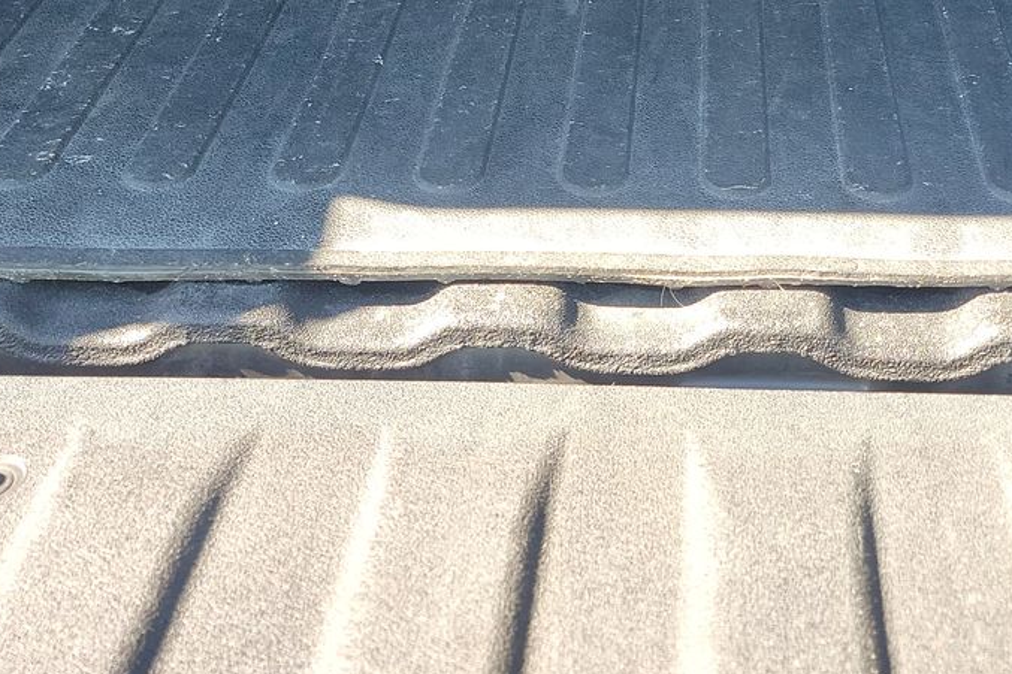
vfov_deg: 21.0
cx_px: 743
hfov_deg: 33.4
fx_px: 1658
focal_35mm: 59
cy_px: -191
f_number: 1.8
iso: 55
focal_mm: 6.7
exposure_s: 1/59
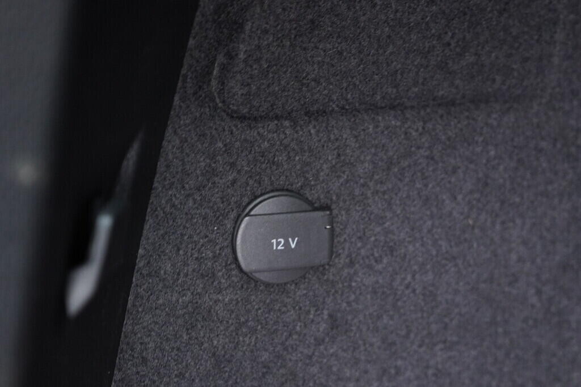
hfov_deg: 53.1
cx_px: 290
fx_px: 581
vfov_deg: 36.9
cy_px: 194
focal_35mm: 36
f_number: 2.8
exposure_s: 1/40
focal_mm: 24
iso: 2500
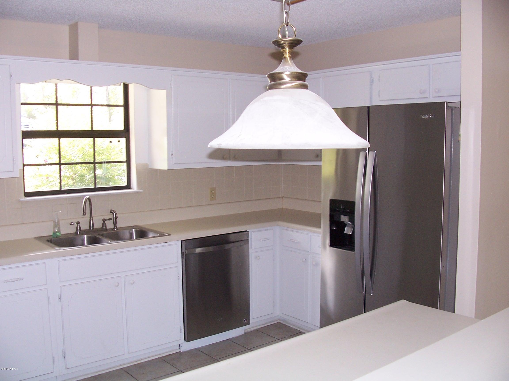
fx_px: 515
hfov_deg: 52.6
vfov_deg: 40.7
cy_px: 190
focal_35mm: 35
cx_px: 254
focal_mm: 6
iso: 140
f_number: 2.8
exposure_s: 1/60
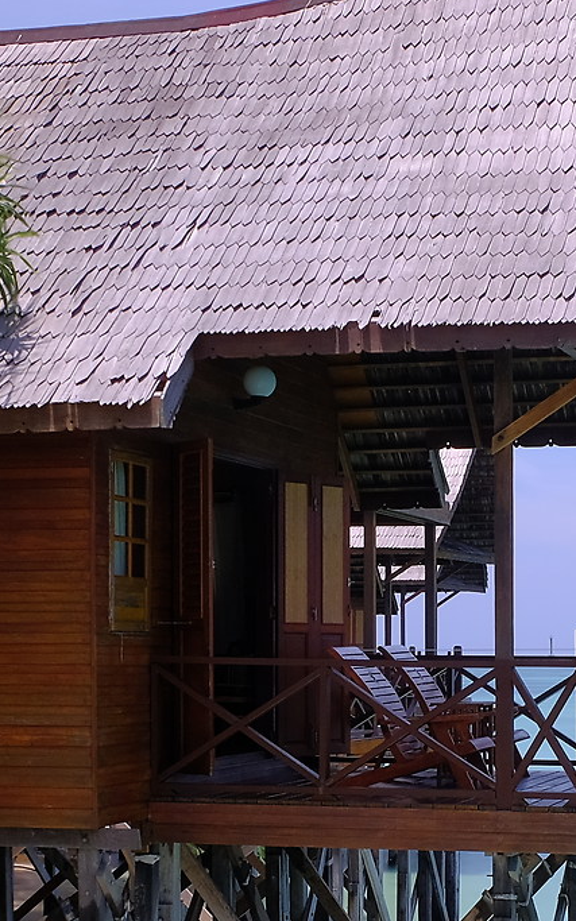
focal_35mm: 86
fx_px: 2160
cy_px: 707
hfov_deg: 15.1
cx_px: 495
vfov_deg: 23.8
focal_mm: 16
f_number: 9
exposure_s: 10
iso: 200
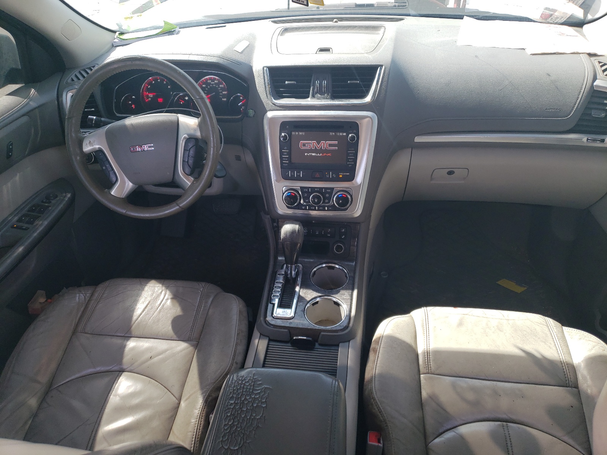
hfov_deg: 67.3
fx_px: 456
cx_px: 304
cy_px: 228
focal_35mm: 26
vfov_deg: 53.1
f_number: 1.5
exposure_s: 1/167
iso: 50
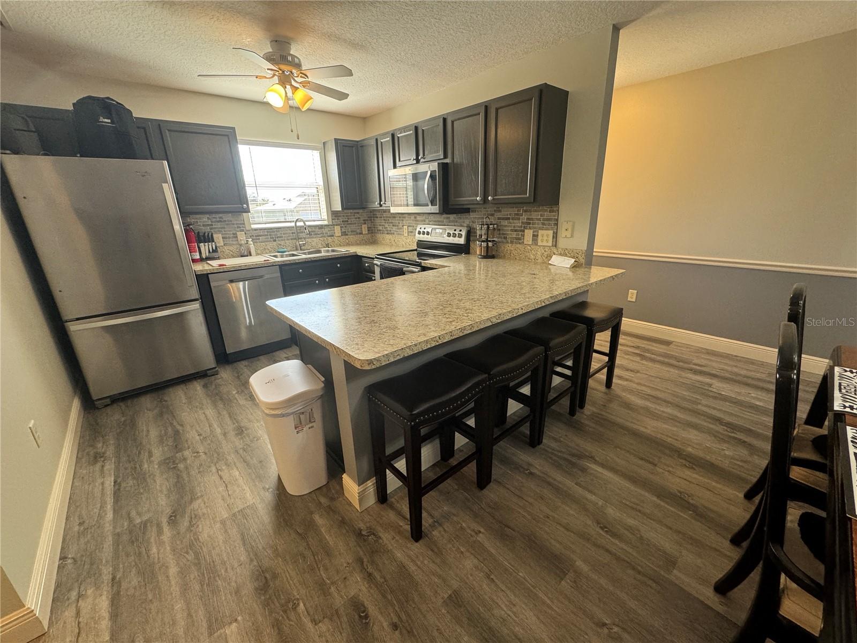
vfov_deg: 85.7
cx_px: 428
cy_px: 322
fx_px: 347
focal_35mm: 14
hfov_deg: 102.1
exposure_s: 1/120
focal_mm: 2.22
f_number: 2.2
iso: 200
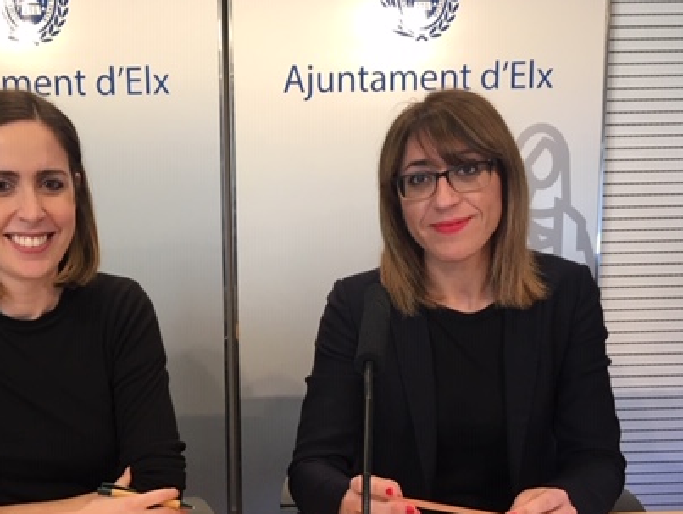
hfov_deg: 40.8
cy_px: 375
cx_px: 236
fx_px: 908
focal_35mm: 46
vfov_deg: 31.1
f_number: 2.2
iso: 50
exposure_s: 1/33
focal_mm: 4.15
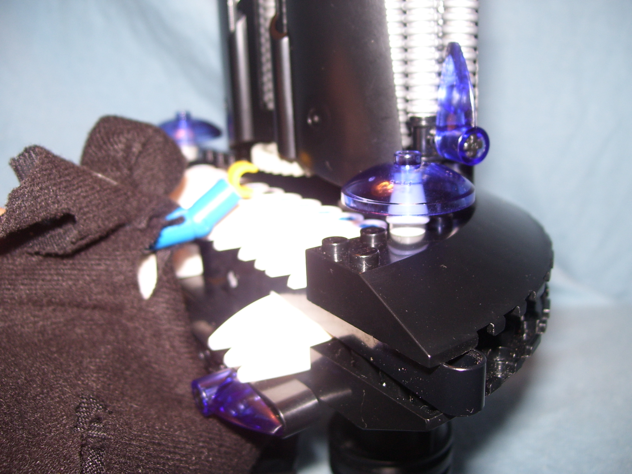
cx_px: 316
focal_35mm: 36
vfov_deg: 39.7
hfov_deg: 51.4
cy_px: 237
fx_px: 657
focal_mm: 6
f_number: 2.7
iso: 80
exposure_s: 1/60
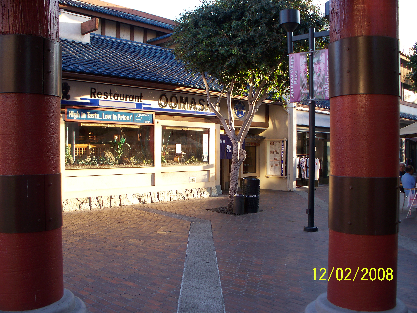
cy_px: 156
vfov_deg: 39.7
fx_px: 434
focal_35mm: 36
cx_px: 208
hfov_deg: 51.4
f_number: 2.8
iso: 64
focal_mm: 7.54
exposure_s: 1/80
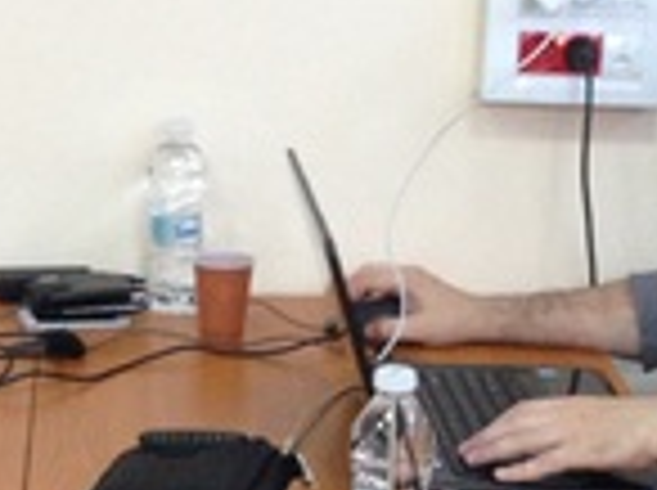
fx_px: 2748
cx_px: 252
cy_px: 418
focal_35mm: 145
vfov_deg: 10.2
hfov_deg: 13.6
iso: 200
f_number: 2.4
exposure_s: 1/20
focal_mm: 4.12
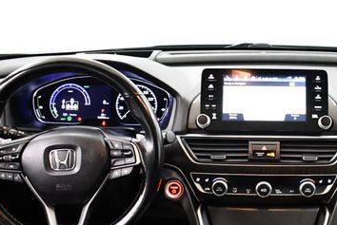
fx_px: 609
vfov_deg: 20.9
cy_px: 159
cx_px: 252
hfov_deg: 30.4
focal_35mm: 65
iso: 3200
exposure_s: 1/60
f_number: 3.5
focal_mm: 18
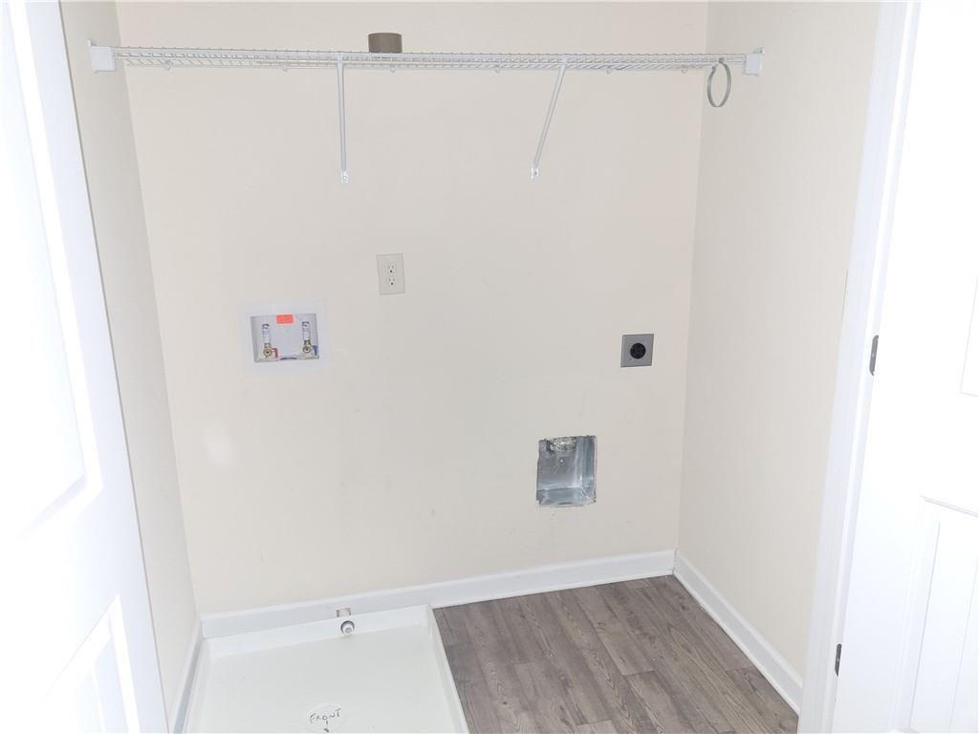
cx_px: 490
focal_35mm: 26
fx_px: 735
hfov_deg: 67.3
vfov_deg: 53.1
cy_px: 367
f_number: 1.8
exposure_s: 1/10
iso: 200
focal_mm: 5.4
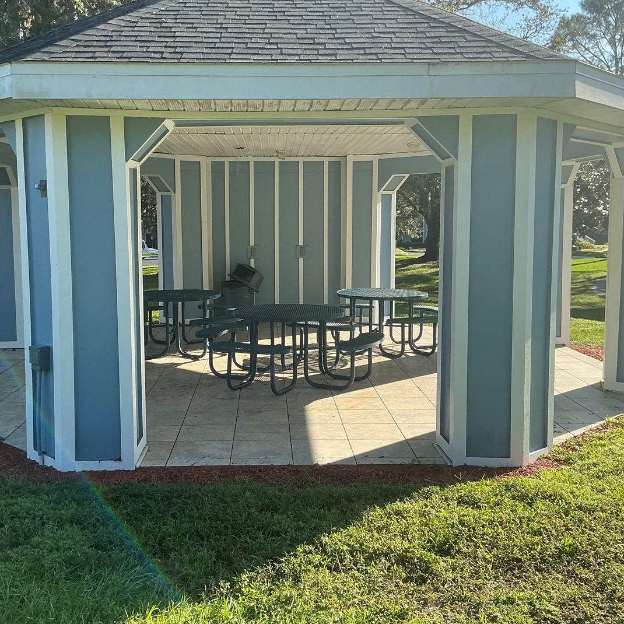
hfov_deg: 44.9
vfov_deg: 44.9
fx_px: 755
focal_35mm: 37
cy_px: 286
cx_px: 283
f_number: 1.8
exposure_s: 1/709
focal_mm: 3
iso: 25
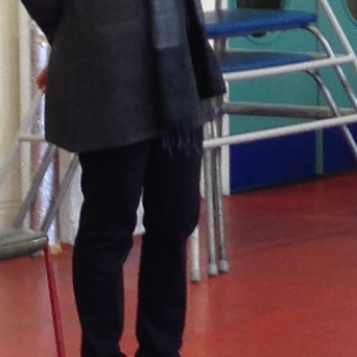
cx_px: 533
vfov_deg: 6.3
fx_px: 3244
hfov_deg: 6.2
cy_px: -111
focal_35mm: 278
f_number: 2.4
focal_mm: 4.12
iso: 50
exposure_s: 1/20
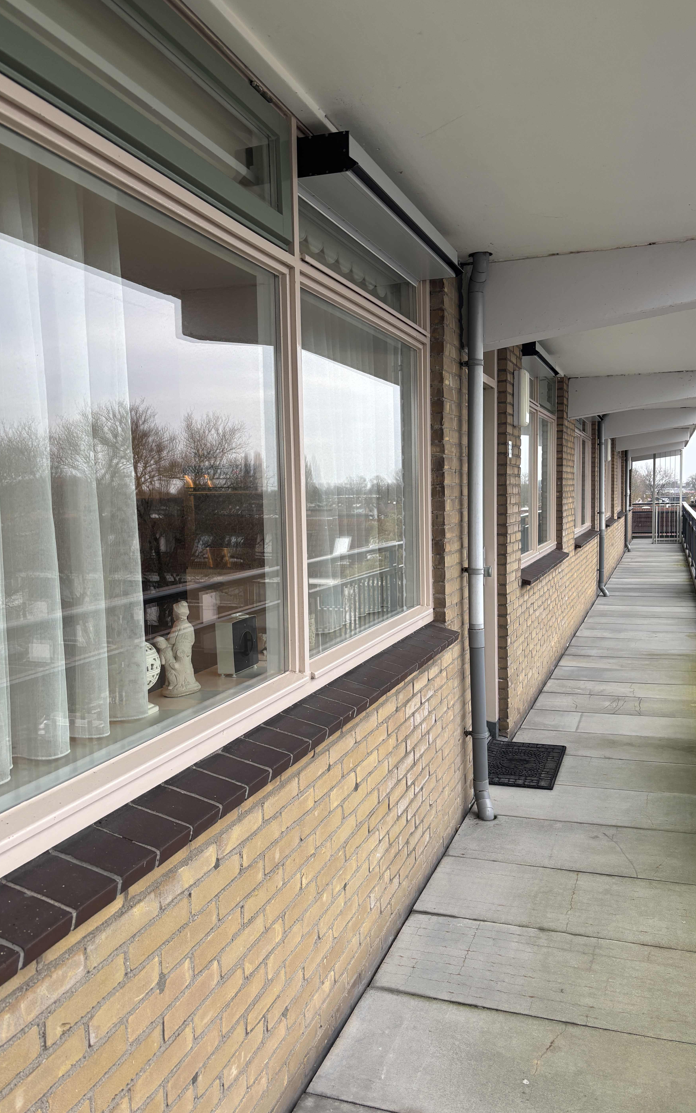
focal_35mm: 28
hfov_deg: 44.5
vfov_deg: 66.5
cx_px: 365
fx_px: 850
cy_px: 556
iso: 80
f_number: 1.6
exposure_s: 1/121
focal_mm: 5.96
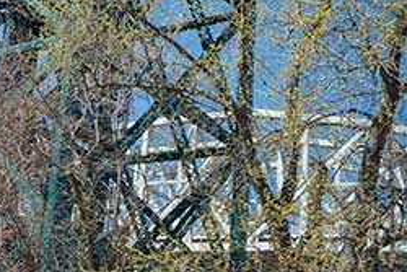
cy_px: 106
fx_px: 814
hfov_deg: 23.9
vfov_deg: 18.9
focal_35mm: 72
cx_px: -153
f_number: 11
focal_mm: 24
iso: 320
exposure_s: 1/500
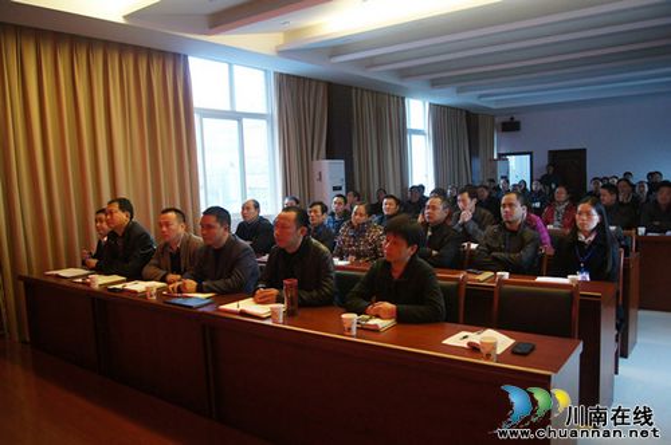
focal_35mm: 27
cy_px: 222
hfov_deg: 67.4
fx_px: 503
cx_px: 336
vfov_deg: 47.8
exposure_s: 1/20
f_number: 3.5
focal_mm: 18
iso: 1600
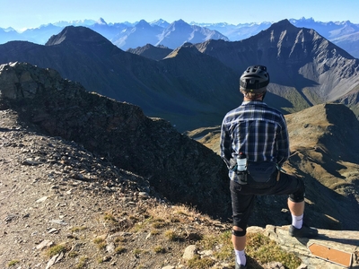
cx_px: 180
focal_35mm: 29
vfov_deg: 48.2
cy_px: 134
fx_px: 301
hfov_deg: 61.7
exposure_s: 1/693
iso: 25
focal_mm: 4.15
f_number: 2.2
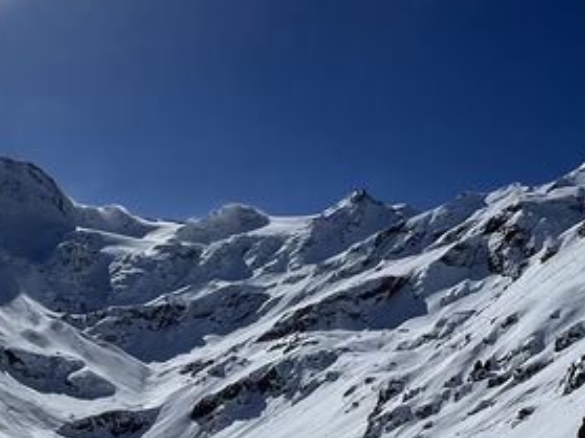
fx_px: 709
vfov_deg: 33.9
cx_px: 145
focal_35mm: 42
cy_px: 301
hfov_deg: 43.4
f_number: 1.8
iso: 25
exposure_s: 1/6944
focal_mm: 1.57
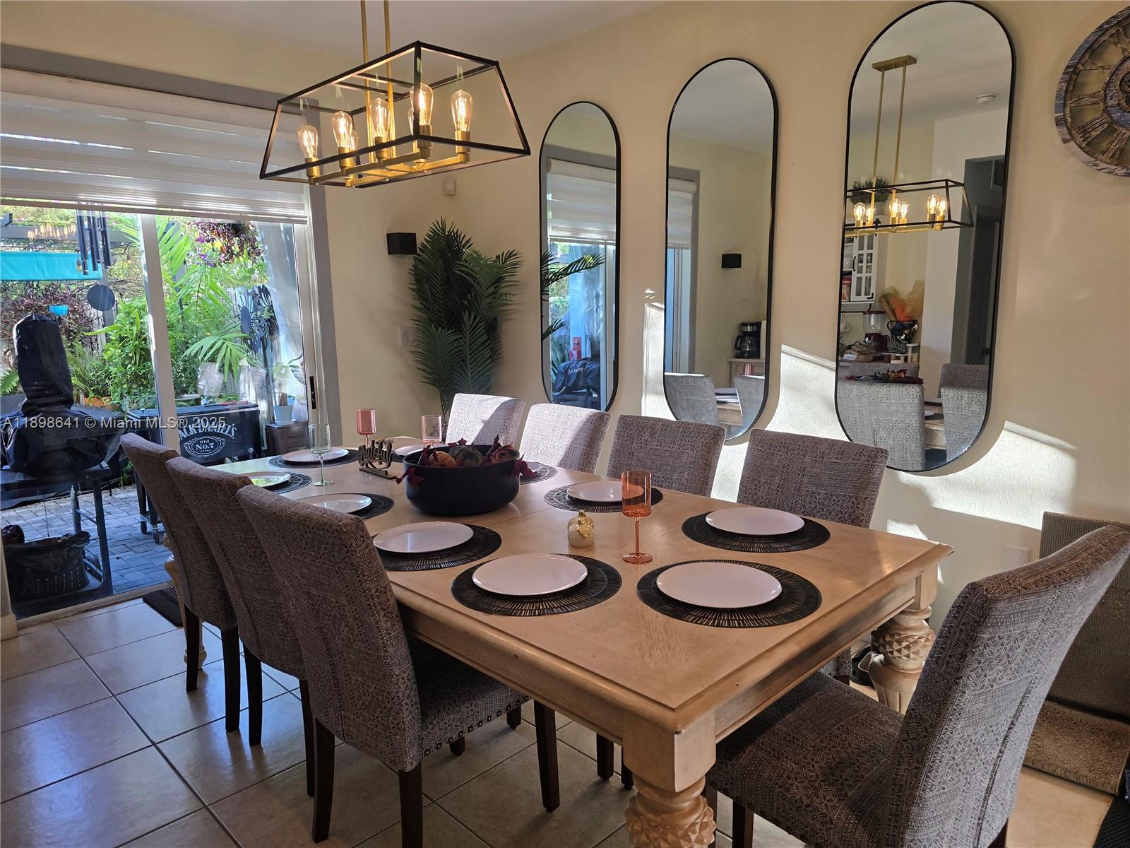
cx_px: 565
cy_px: 424
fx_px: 751
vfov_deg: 58.9
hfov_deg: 73.9
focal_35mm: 23
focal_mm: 6.3
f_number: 1.7
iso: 100
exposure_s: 1/120
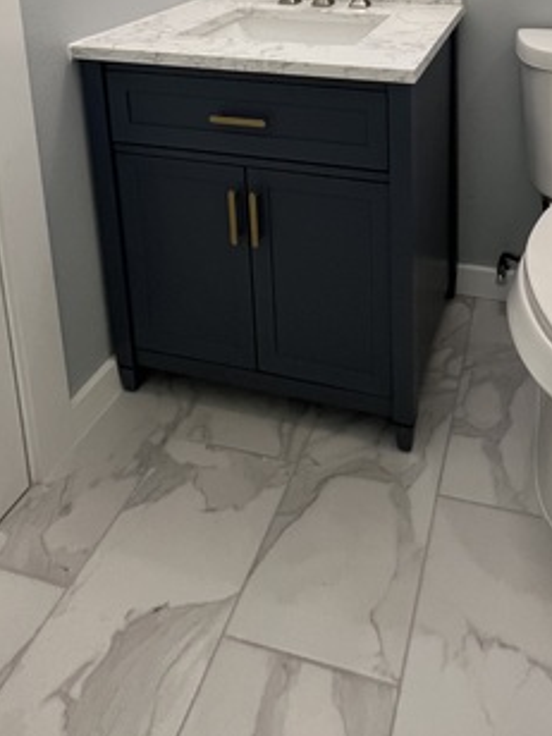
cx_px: 416
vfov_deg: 51.3
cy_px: -12
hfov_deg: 49.3
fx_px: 574
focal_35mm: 27
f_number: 1.8
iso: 200
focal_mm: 1.57
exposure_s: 1/120
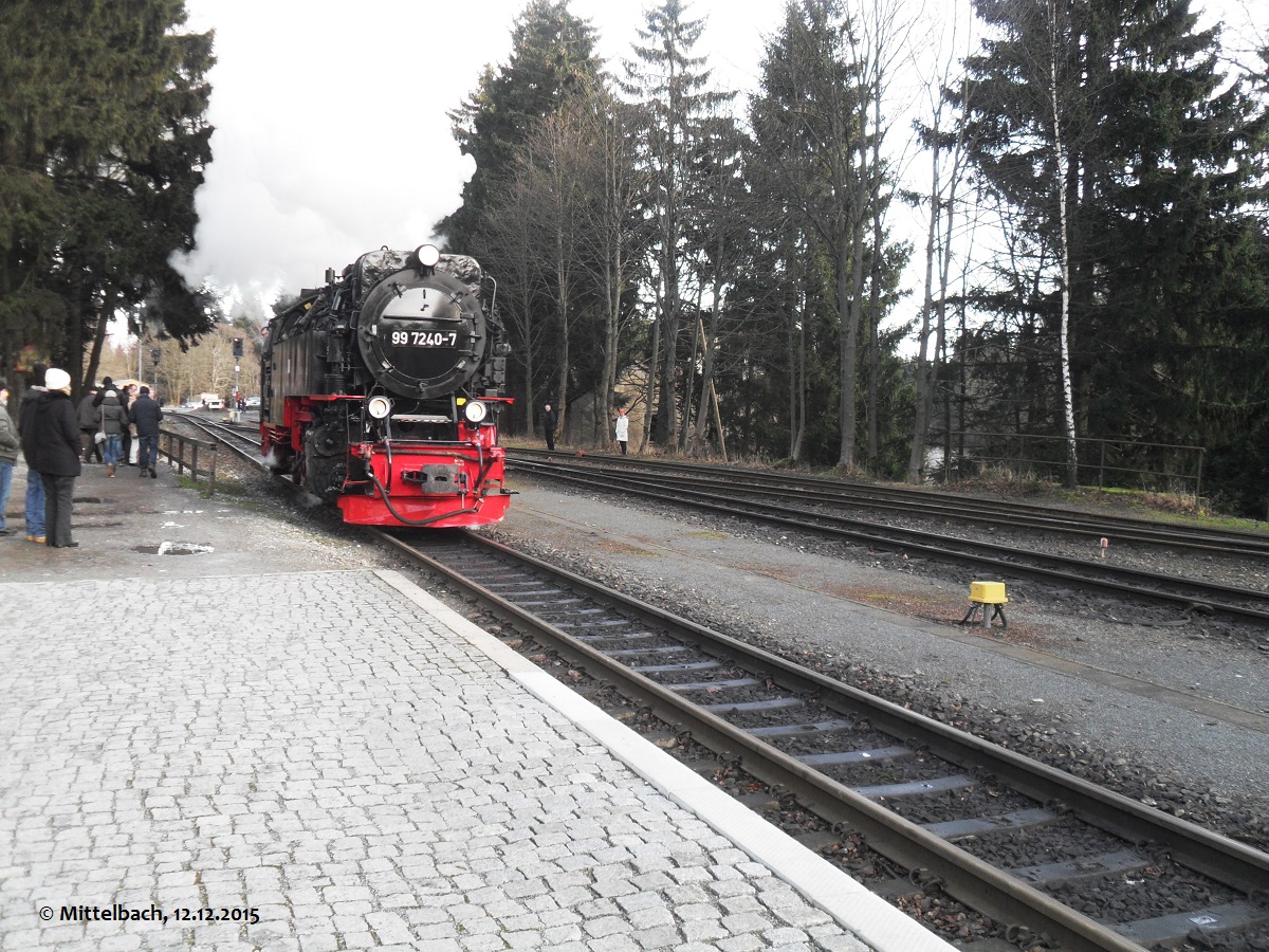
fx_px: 1283
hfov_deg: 52.6
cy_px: 476
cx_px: 634
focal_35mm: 35
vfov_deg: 40.7
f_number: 2.8
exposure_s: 1/90
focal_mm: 6.2
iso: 100
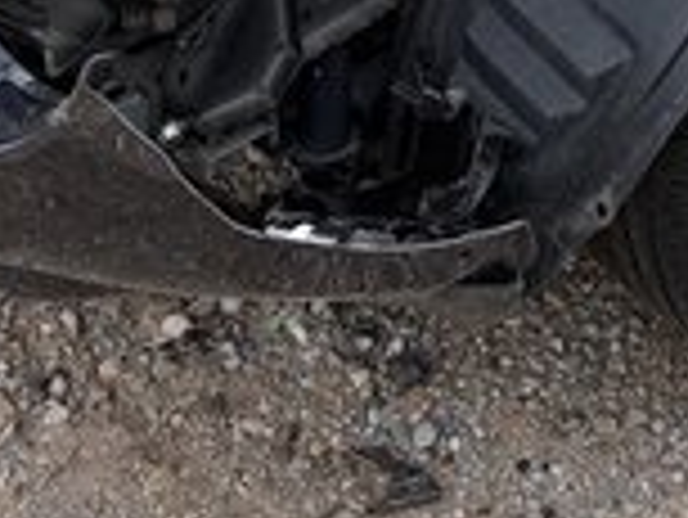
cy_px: -493
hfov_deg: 19.1
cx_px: 722
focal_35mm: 99
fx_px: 1969
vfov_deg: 13.1
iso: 100
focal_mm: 6.76
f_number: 1.78
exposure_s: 1/1812
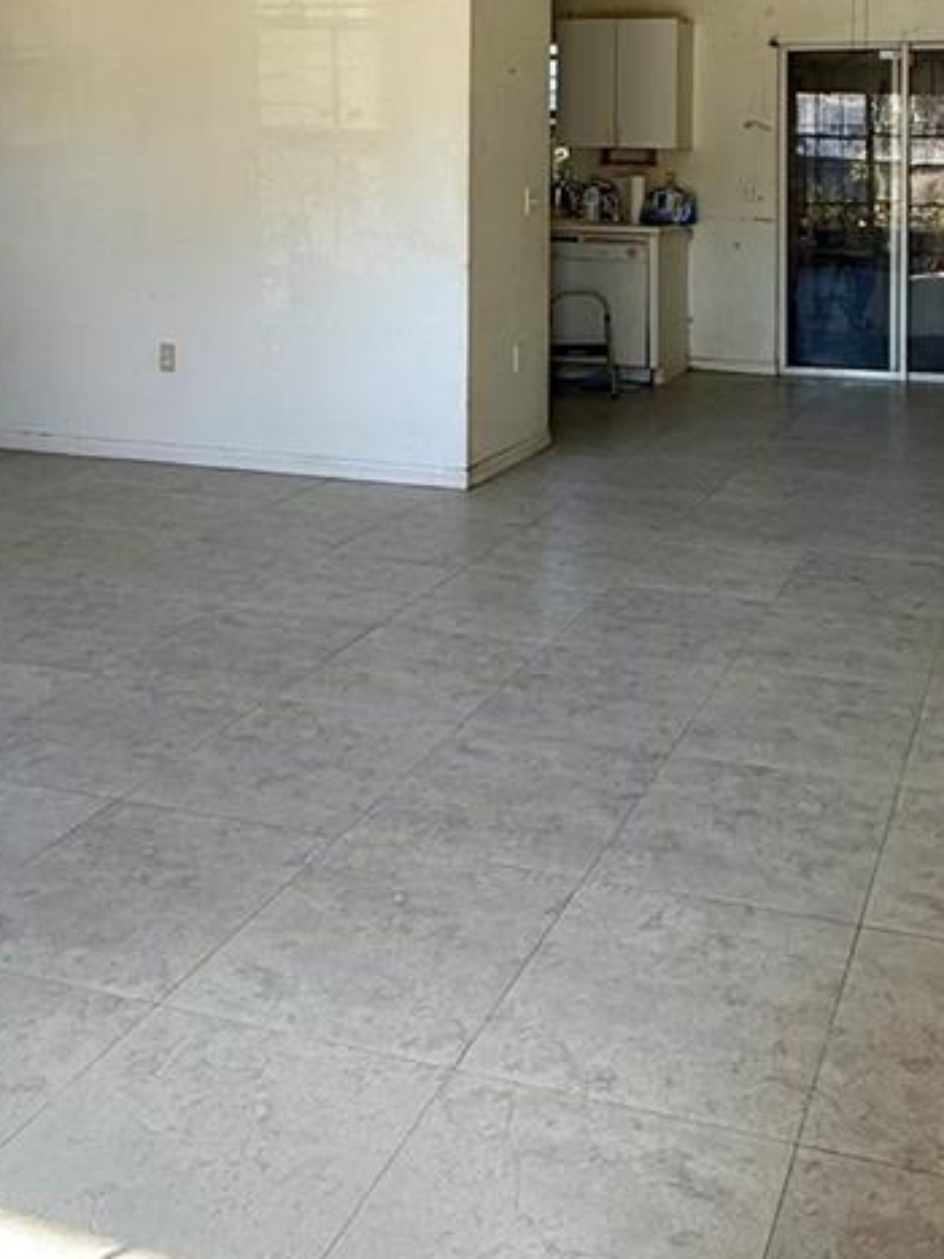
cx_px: 720
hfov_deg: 38.5
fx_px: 1310
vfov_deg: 47.3
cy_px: 178
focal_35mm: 36
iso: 100
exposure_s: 1/99
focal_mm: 2.22
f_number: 2.2
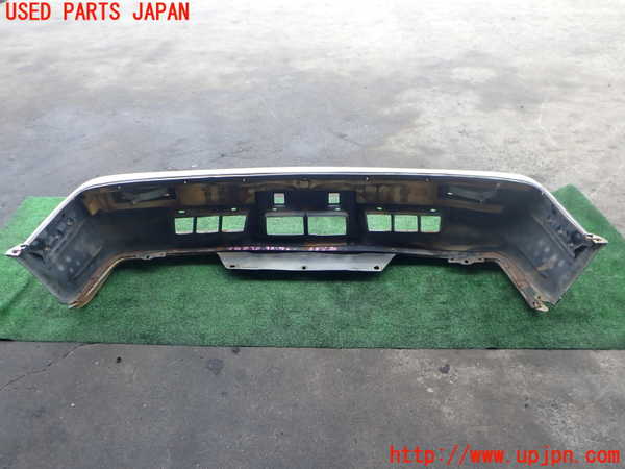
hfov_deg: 60.0
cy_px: 234
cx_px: 312
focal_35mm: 30
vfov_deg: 46.8
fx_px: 542
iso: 100
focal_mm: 5.4
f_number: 3.2
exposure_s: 1/160
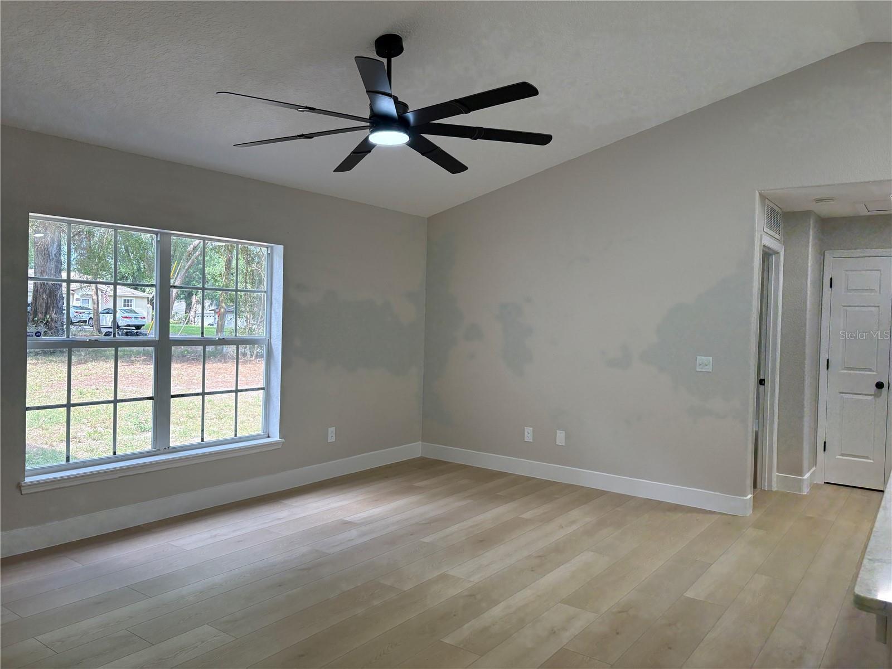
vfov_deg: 53.1
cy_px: 334
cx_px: 446
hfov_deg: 67.3
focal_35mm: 26
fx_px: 670
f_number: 1.6
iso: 125
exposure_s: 1/200
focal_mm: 5.96
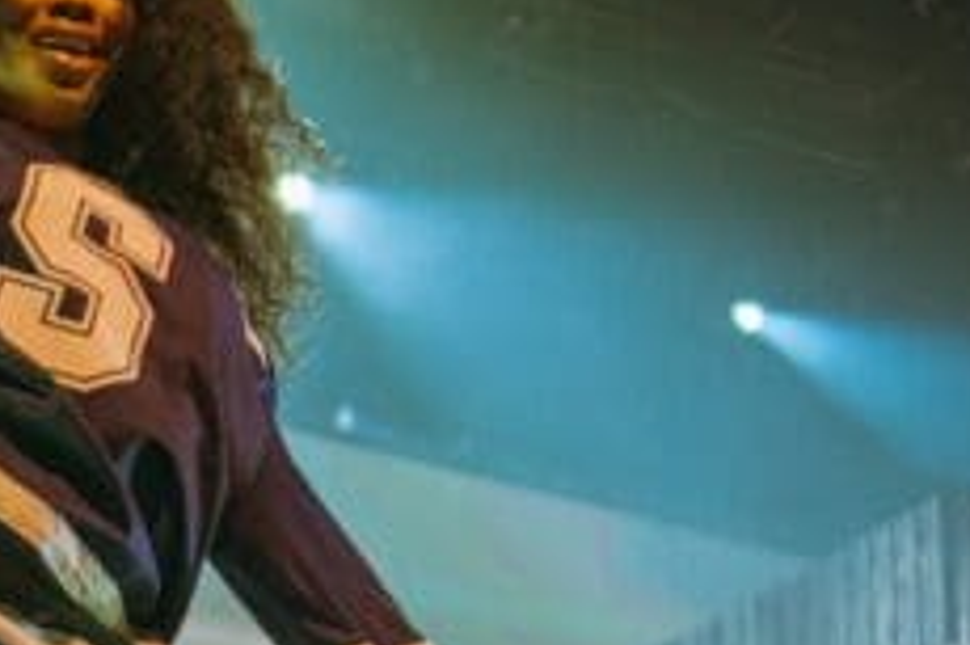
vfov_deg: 11.4
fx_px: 3231
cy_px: 320
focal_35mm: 120
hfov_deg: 16.9
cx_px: 173
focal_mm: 46
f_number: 2.8
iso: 1000
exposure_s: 1/400
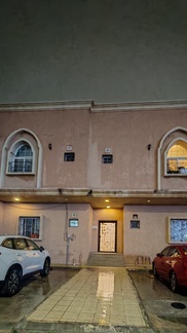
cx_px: 103
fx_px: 176
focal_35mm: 20
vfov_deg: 82.7
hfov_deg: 55.7
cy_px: 231
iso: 4000
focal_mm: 1.82
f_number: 2
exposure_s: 1/10
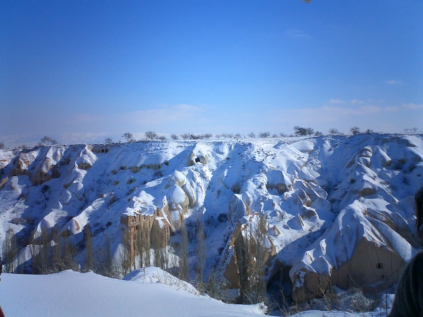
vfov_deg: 38.7
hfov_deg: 50.1
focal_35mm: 37
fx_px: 452
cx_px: 212
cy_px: 158
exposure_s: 1/3200
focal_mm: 5.6
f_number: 3.5
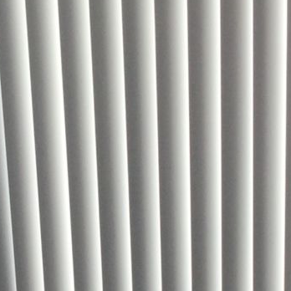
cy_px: 529
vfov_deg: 11.1
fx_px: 1398
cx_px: 65
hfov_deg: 11.8
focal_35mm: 147
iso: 25
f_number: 2.4
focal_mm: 3.3
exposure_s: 1/286
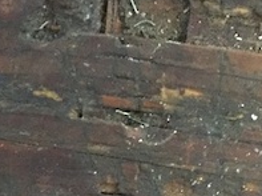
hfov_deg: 16.5
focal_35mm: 118
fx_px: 891
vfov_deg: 11.6
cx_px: 230
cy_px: 352
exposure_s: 1/15
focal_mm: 4.15
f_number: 2.2
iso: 320
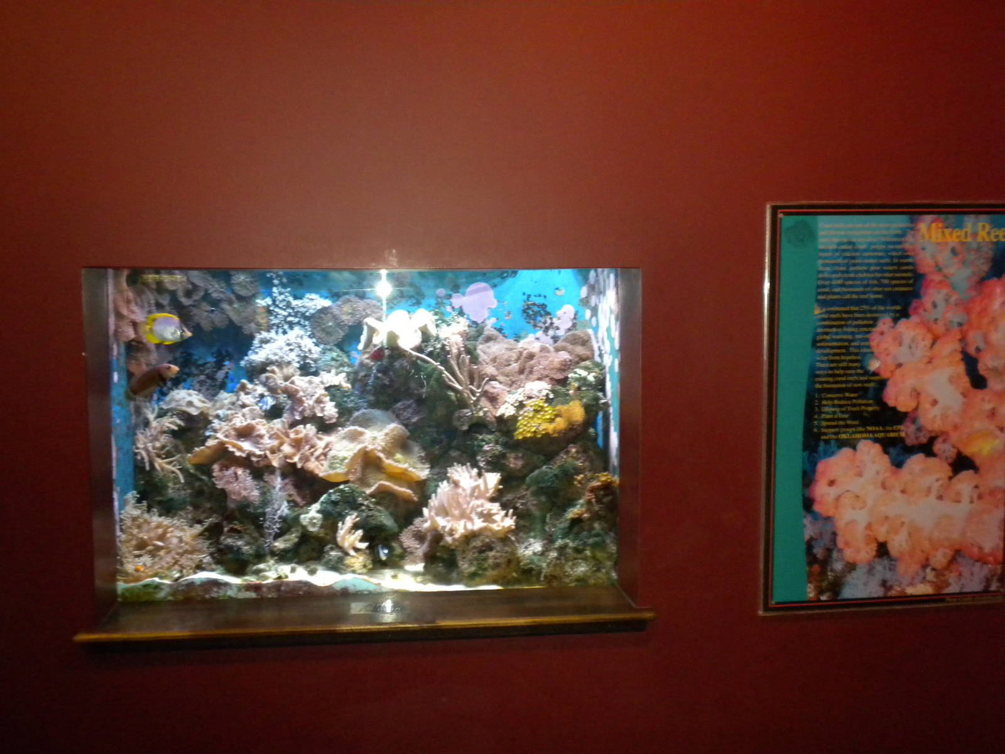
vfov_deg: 38.7
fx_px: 1074
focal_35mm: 37
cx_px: 502
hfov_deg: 50.1
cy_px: 377
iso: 400
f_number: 3.5
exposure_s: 1/18.4
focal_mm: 6.6
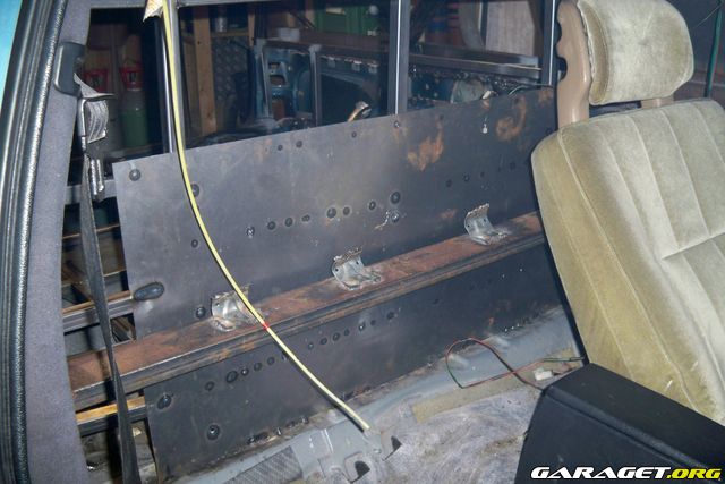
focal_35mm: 37
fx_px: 745
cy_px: 242
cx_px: 362
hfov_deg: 51.9
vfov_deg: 36.0
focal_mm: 7.9
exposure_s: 1/30
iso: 200
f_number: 3.1
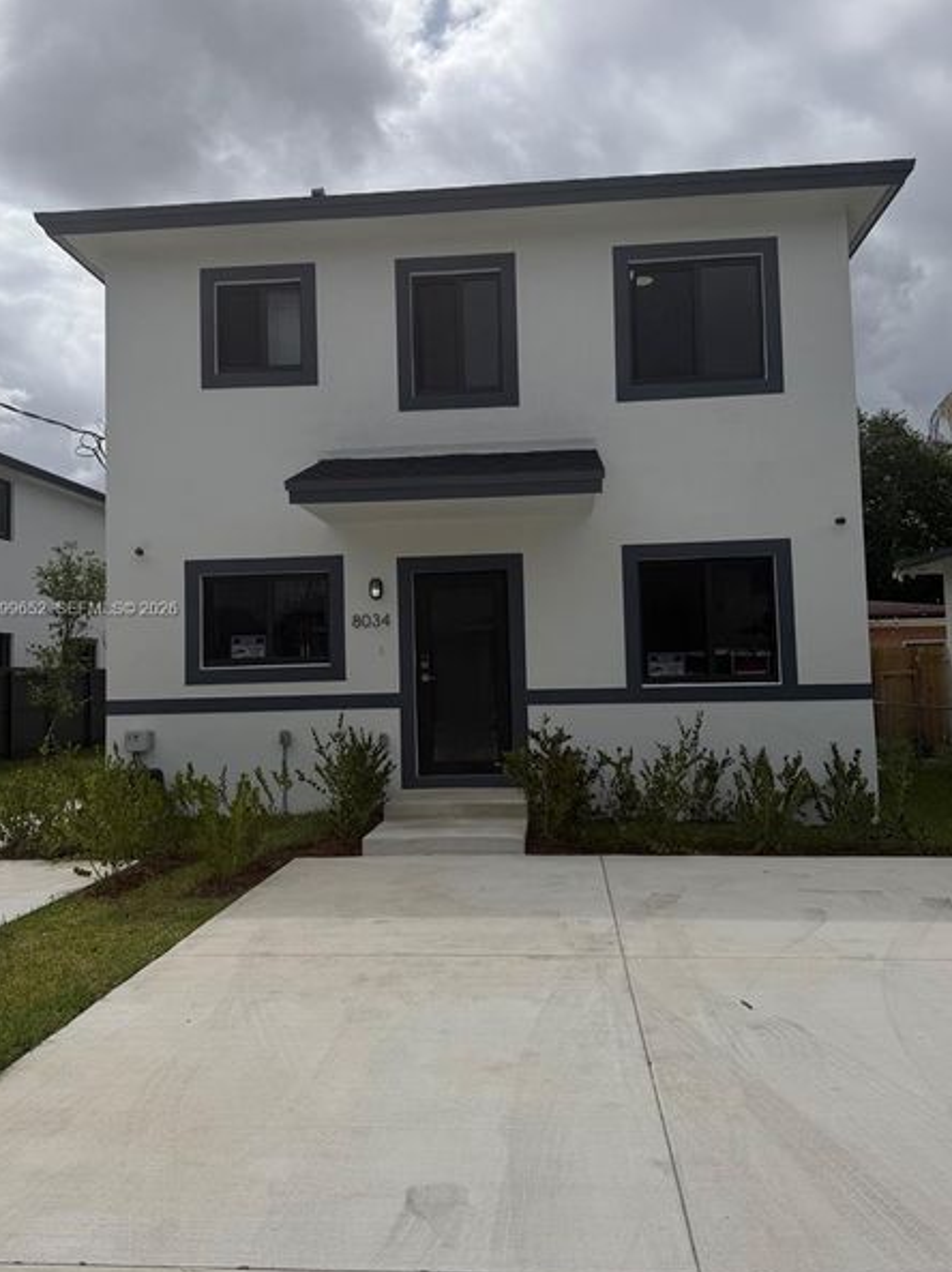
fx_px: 991
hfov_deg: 51.3
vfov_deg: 65.3
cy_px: 610
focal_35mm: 27
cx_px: 493
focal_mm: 6.76
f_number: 1.78
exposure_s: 1/14286
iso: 80
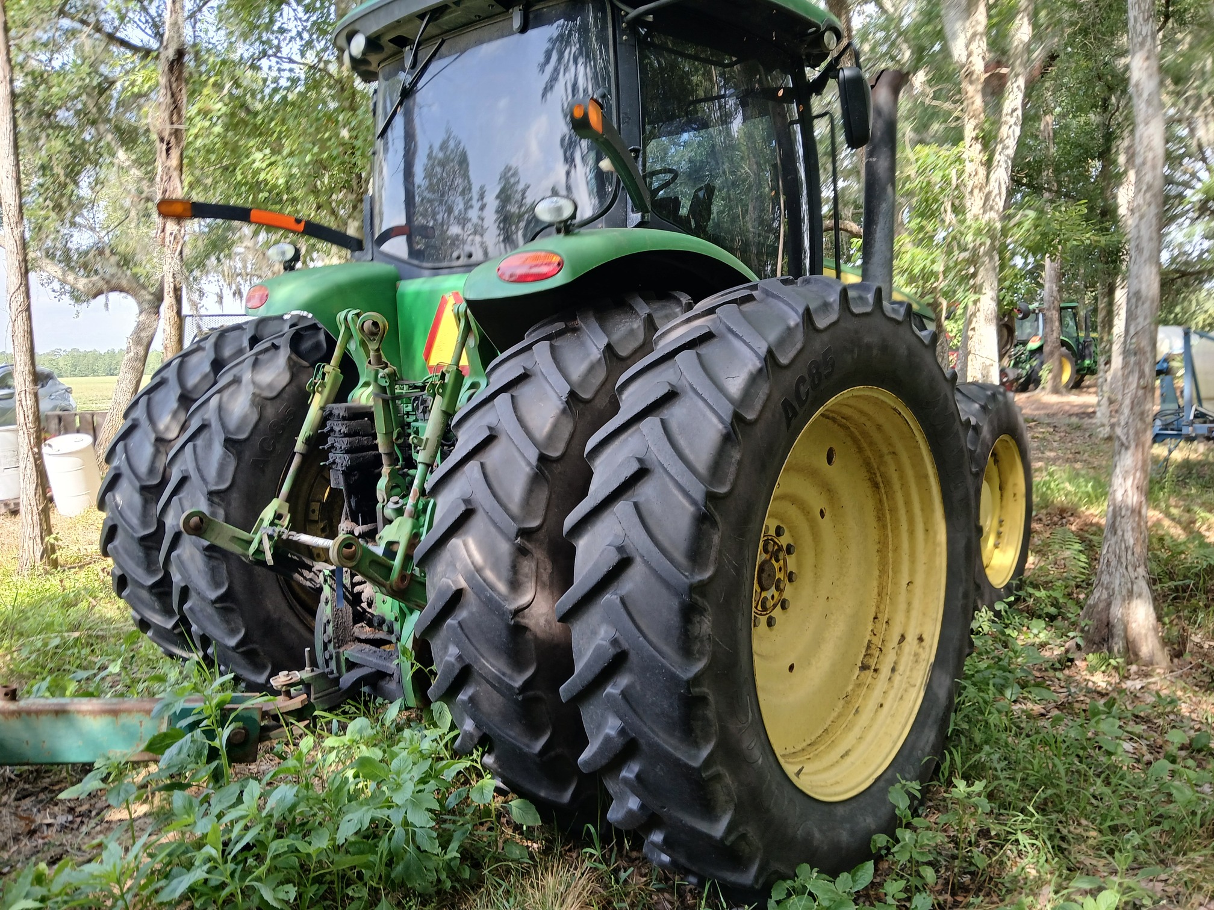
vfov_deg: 53.1
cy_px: 455
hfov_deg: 67.3
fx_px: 912
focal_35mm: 26
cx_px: 607
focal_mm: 3.98
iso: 25
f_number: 1.8
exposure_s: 1/60
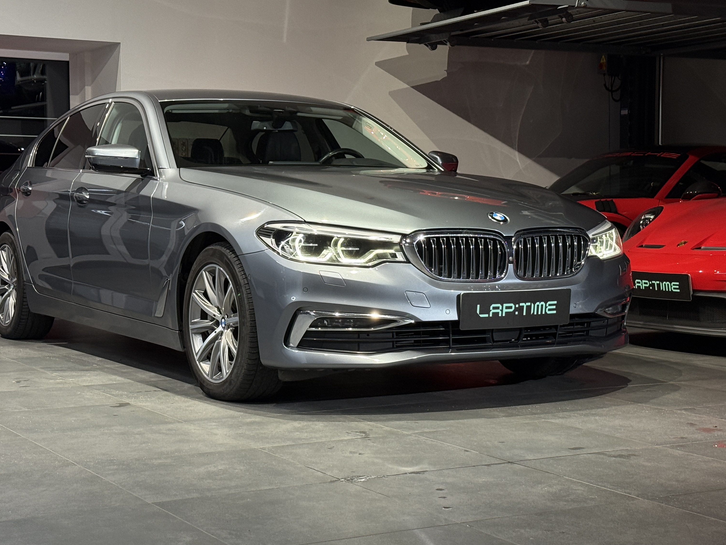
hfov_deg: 30.3
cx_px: 332
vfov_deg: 22.9
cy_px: 264
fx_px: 1342
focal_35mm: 64
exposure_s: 1/55
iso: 100
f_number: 1.78
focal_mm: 6.76
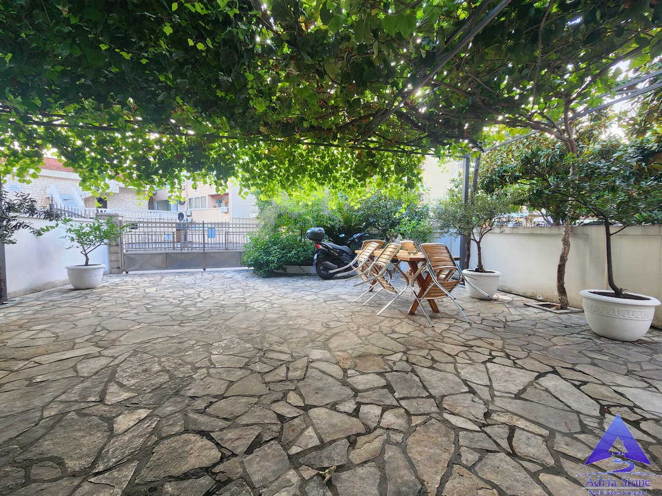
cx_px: 331
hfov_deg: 106.2
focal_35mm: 13
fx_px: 249
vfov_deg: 89.9
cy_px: 248
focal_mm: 2.2
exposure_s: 1/50
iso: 80
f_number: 2.2
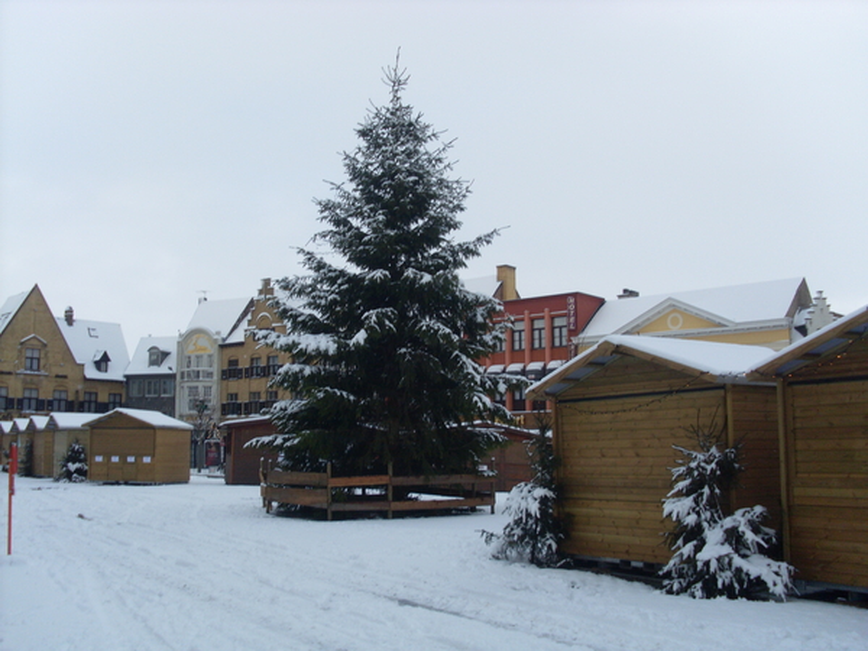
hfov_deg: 49.0
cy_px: 326
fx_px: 953
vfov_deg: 37.7
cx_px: 434
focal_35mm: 38
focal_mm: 6.3
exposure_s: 1/125
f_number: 7.7
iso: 80
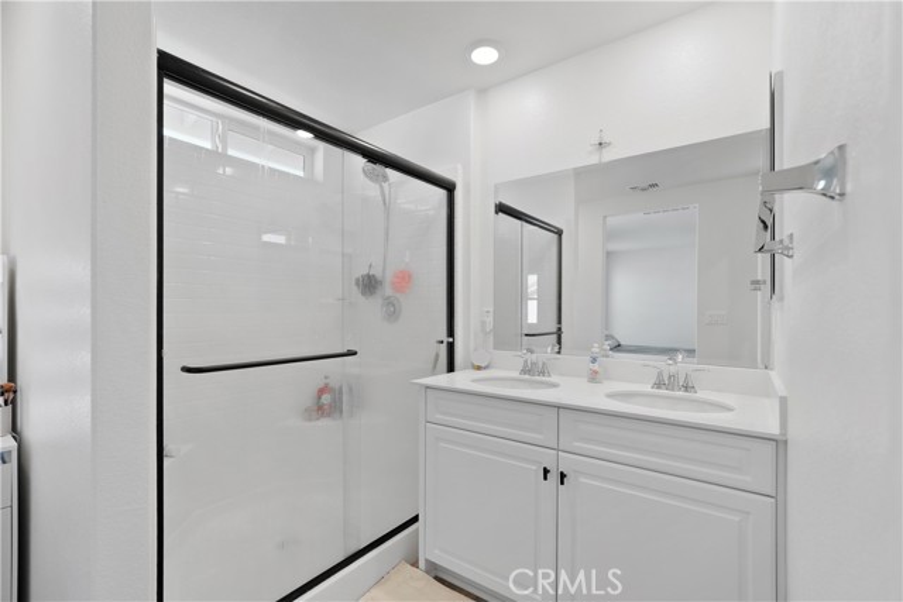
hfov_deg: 96.7
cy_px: 301
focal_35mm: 16
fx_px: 401
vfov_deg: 73.8
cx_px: 452
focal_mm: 16
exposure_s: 1/15
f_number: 4.5
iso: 250
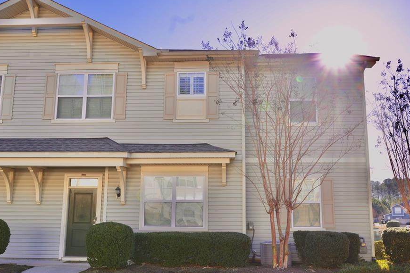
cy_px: 154
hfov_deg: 57.2
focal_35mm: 33
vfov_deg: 39.9
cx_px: 207
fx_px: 376
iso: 100
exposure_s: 1/160
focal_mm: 28
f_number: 6.3
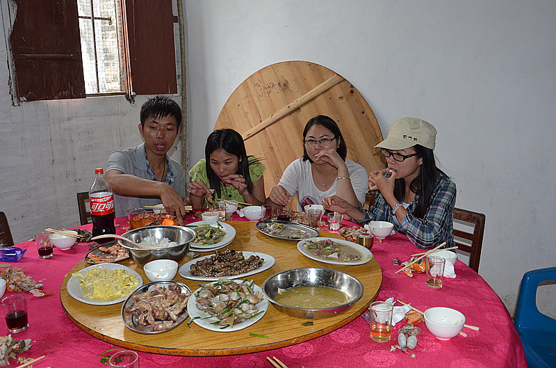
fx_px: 485
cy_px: 184
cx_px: 278
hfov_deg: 59.6
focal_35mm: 32
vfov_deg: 41.5
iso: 2200
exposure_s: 1/60
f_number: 5.6
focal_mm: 21
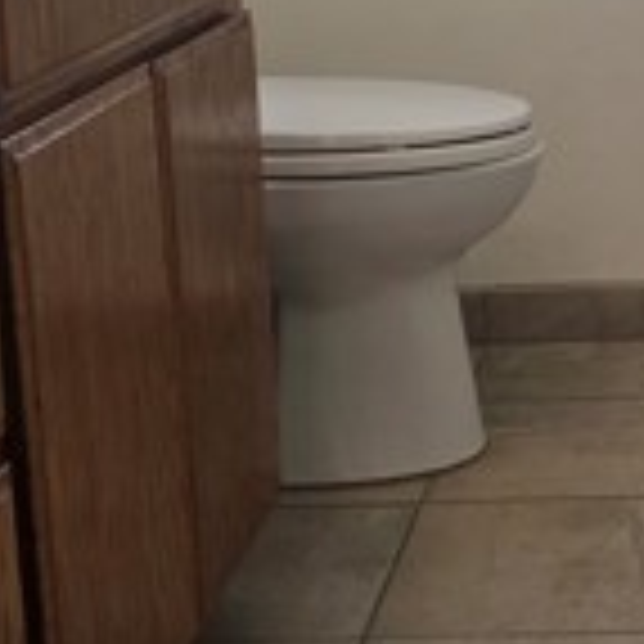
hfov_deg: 18.5
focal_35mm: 91
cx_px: 676
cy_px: 45
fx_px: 1915
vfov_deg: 18.7
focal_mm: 6.3
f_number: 1.7
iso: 80
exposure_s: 1/120
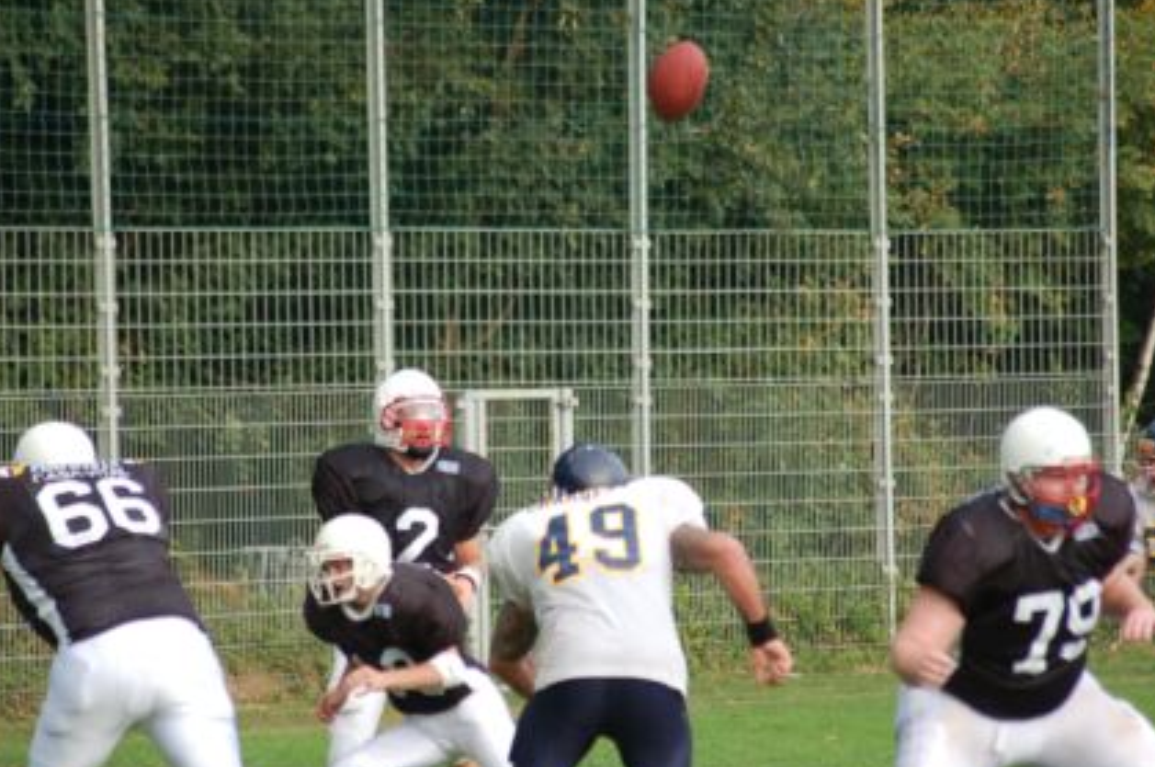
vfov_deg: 5.6
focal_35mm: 243
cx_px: 542
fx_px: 7784
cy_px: 381
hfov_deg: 8.5
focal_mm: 150
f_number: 4.5
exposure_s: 1/500
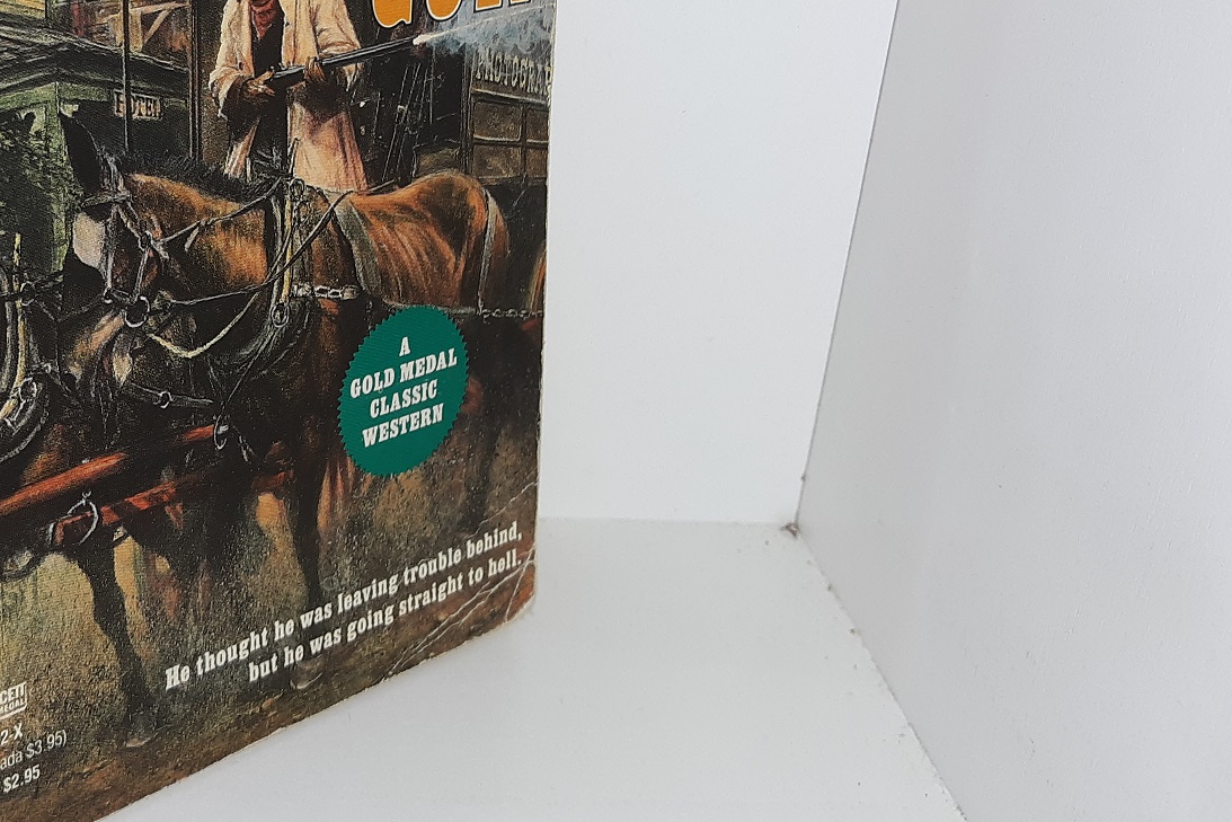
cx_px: 170
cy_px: 107
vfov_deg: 24.0
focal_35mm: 55
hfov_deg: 34.6
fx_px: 1882
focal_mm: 3.7
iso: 40
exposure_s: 1/159
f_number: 1.7
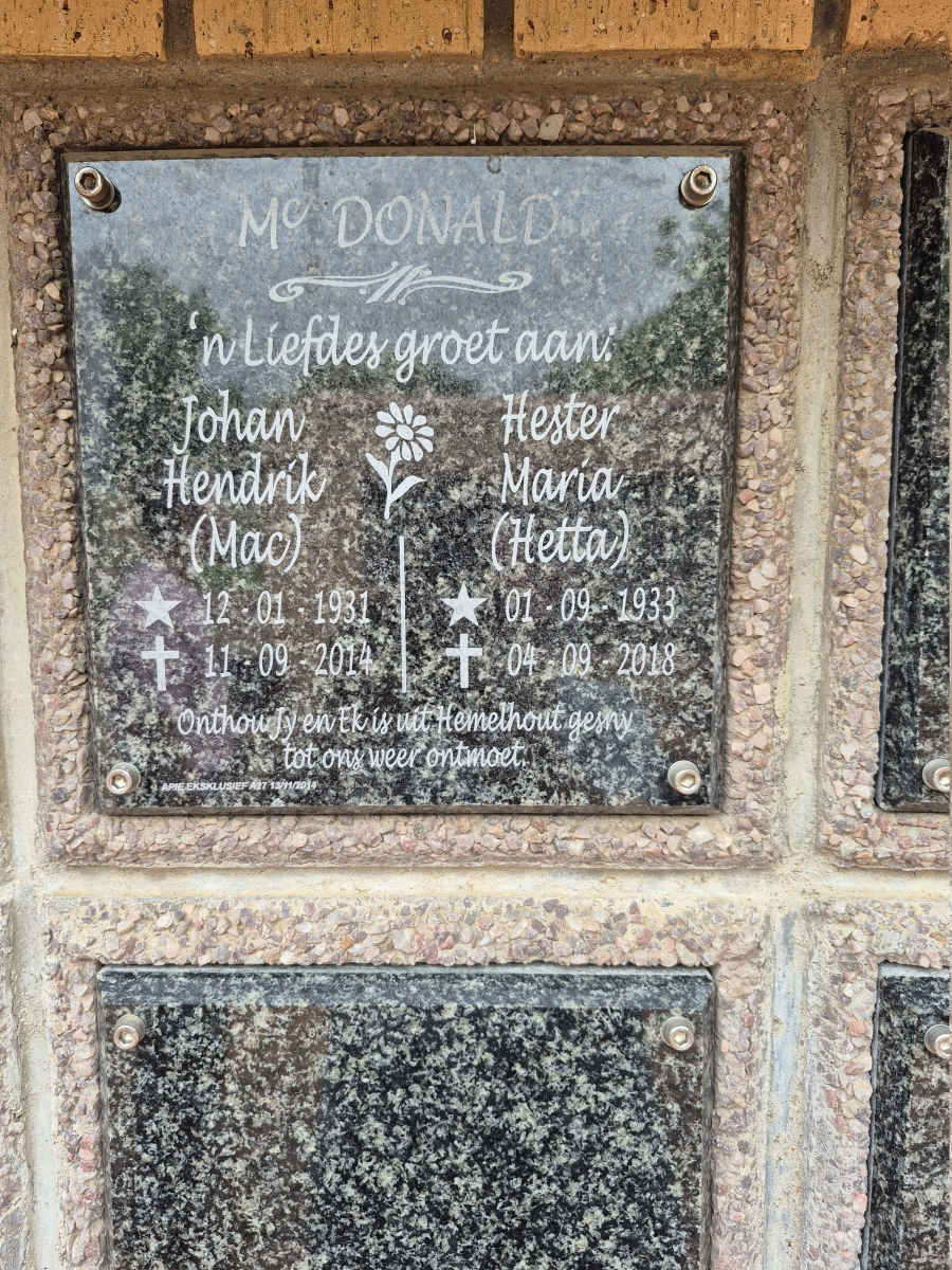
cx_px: 476
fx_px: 843
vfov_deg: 73.9
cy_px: 635
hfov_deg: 58.9
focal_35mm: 23
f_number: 1.8
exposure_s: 1/180
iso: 100
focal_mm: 5.4
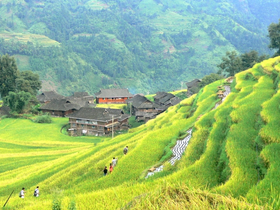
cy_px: 105
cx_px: 139
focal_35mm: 77
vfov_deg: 19.1
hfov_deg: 25.3
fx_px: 623
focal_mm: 13.1
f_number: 3.6
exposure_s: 1/60
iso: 80
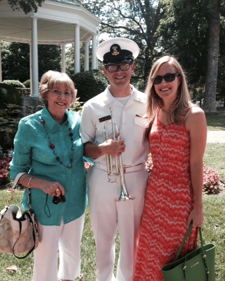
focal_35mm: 37
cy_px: 145
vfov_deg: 49.1
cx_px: 113
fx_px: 308
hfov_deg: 40.1
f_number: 2.4
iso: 50
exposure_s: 1/394
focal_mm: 4.28
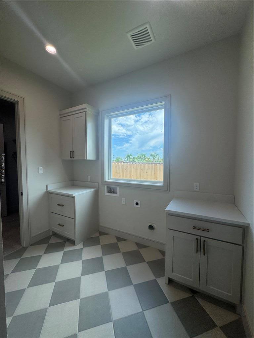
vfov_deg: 102.1
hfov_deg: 85.7
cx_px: 127
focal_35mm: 14
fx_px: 137
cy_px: 169
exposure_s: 1/359
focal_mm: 2.22
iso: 40
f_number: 2.2
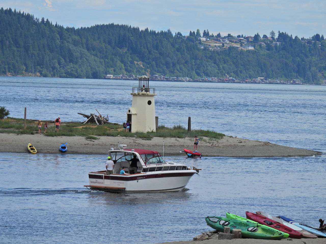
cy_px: 122
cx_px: 163
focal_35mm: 240
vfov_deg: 6.2
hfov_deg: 8.2
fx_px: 2260
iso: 100
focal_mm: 42.8
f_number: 4.5
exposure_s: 1/1250
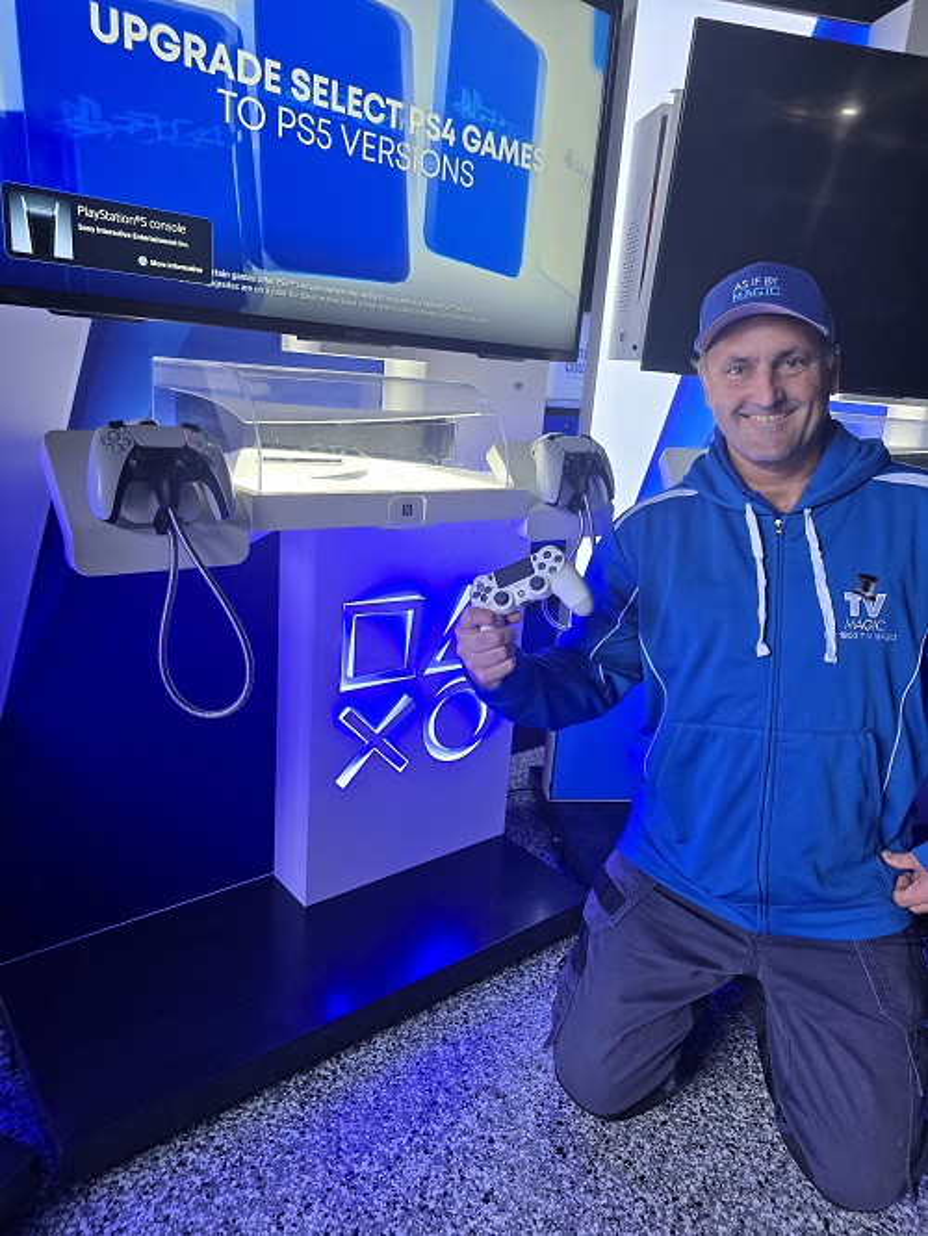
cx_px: 464
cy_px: 618
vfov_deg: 73.9
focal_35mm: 23
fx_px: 822
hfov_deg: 58.9
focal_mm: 6.3
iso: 200
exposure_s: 1/120
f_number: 1.7
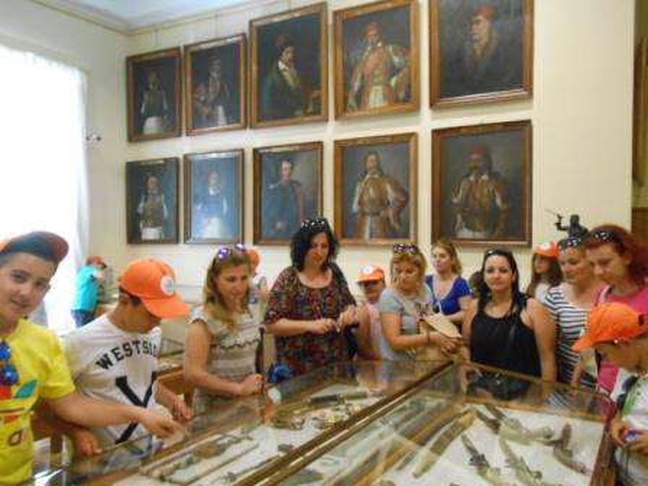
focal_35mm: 30
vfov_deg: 46.8
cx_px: 324
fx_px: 562
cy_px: 243
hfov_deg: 60.0
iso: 800
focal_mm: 5.3
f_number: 3.8
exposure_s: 1/20
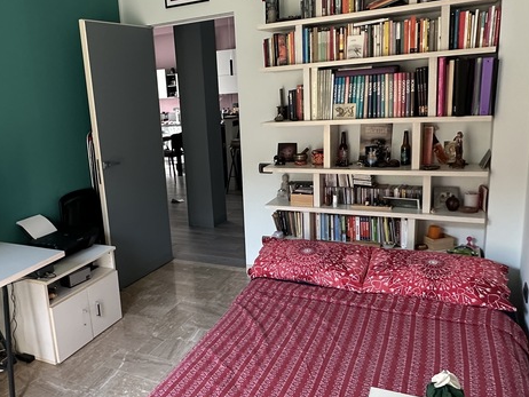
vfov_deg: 45.5
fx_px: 474
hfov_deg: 57.6
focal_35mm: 31
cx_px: 196
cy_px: 194
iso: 320
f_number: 2.2
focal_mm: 2.22
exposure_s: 1/99
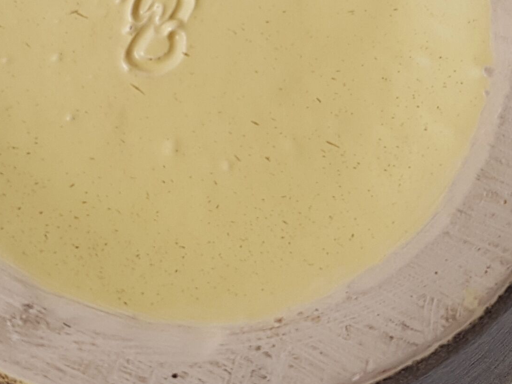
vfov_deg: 21.0
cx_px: 202
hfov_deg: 28.1
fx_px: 1021
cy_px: 54
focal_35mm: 69
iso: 64
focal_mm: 4.2
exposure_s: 1/100
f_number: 1.7
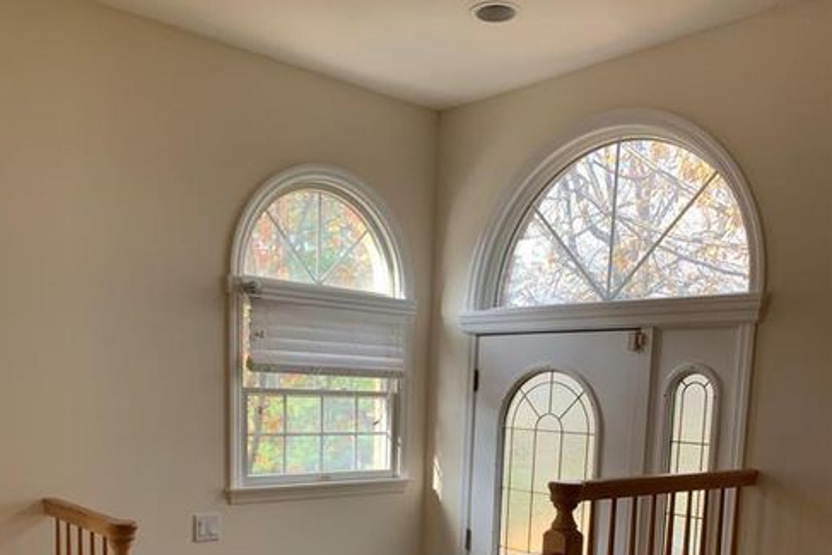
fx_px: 855
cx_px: 407
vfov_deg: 33.8
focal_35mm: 37
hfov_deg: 51.9
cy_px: 513
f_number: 1.8
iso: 40
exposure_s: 1/122
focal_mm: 4.25
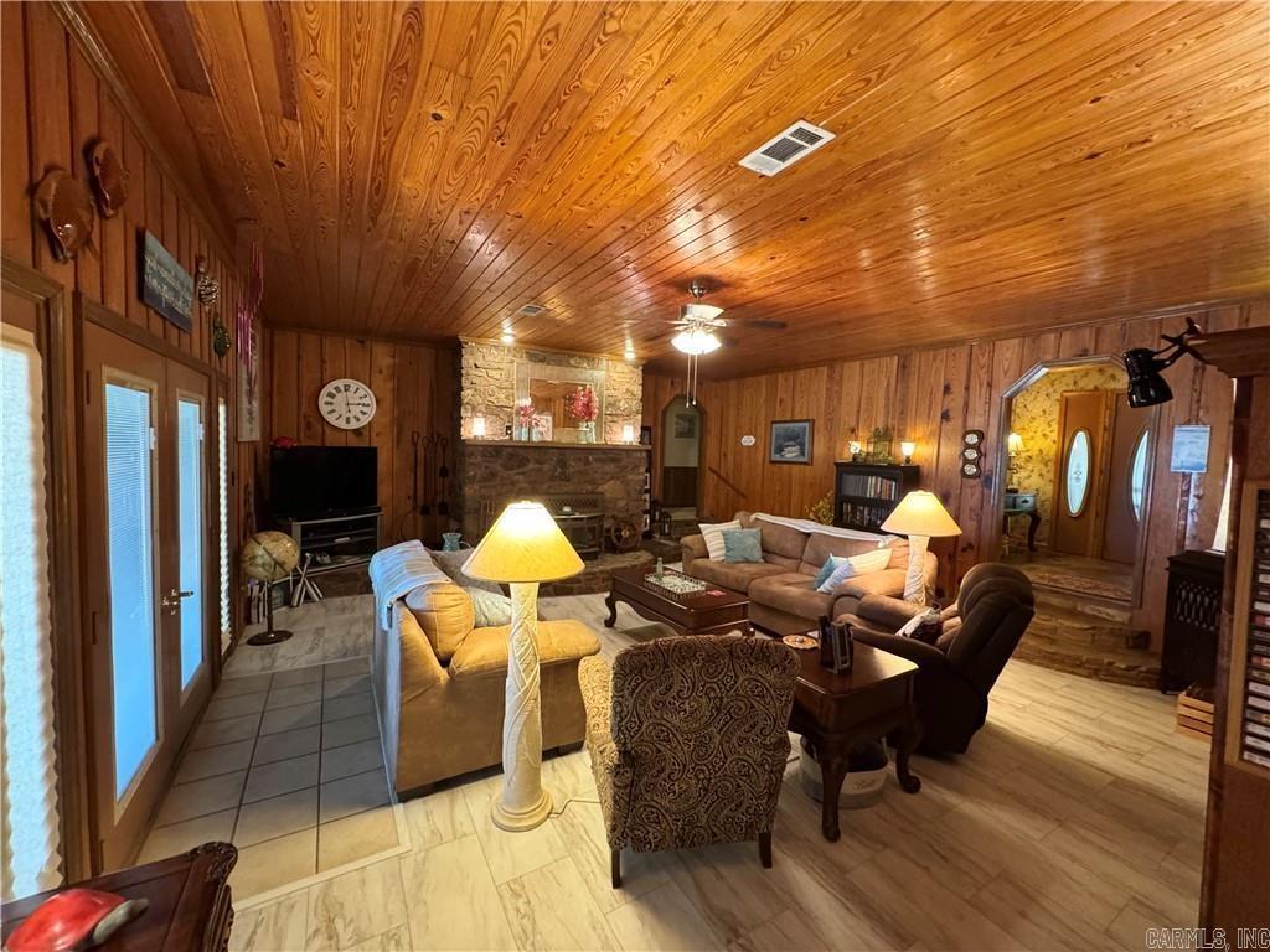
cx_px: 635
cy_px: 476
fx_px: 514
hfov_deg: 102.1
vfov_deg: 85.7
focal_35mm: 14
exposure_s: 1/60
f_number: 2.2
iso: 1000
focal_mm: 2.22
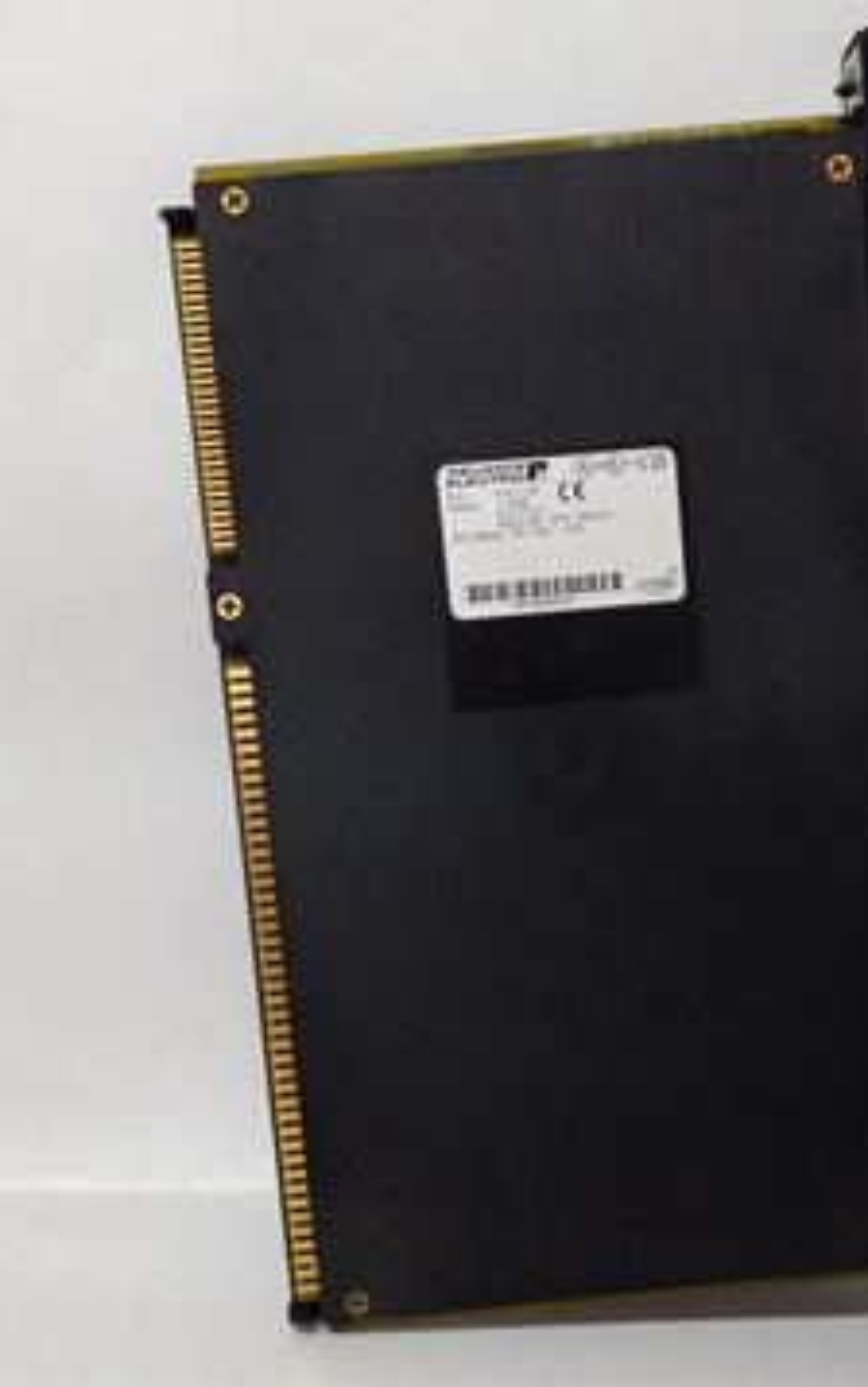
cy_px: 664
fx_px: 1513
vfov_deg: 49.3
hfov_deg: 31.6
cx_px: 624
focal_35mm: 40
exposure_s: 1/33
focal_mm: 3.79
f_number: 2
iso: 199
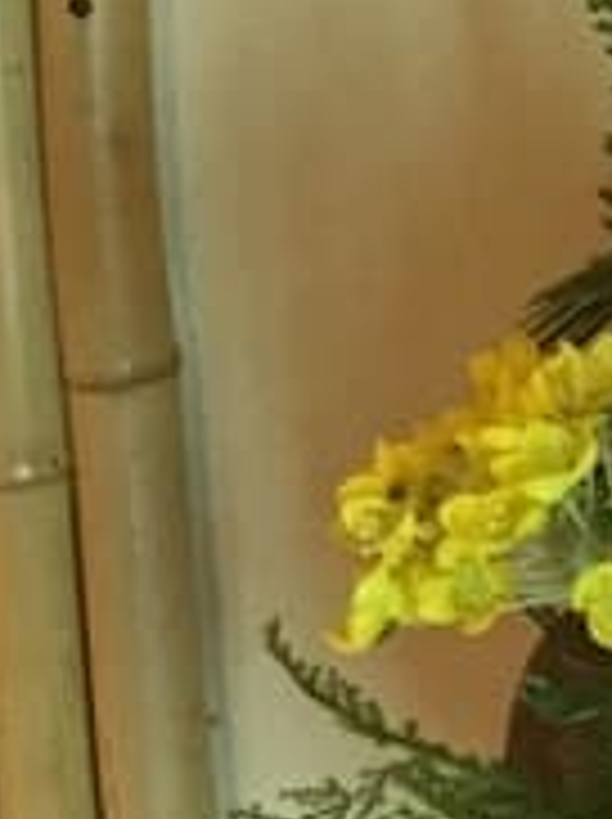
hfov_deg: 7.7
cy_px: -230
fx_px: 4111
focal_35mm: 174
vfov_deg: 11.1
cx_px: 1645
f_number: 2.2
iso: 64
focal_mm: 4.15
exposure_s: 1/4
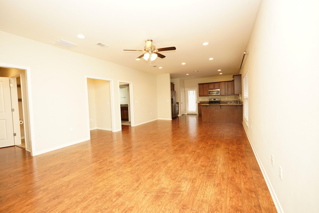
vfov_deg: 77.3
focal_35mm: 15
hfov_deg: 100.4
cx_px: 160
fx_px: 133
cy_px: 106
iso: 640
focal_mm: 10
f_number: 4
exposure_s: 1/60
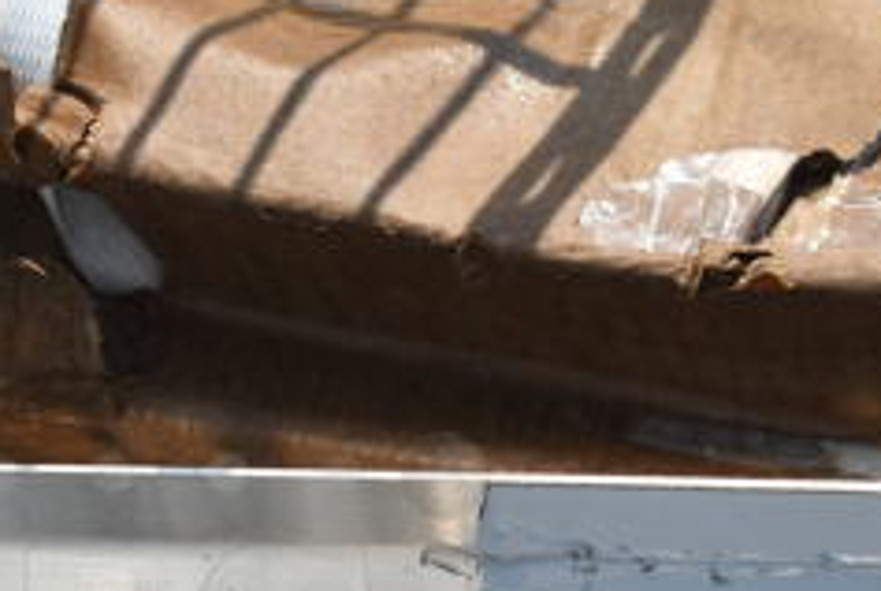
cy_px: 624
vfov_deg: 6.5
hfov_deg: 9.7
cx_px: 227
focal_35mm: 212
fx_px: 5205
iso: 100
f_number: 9
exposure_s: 1/200
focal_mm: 55
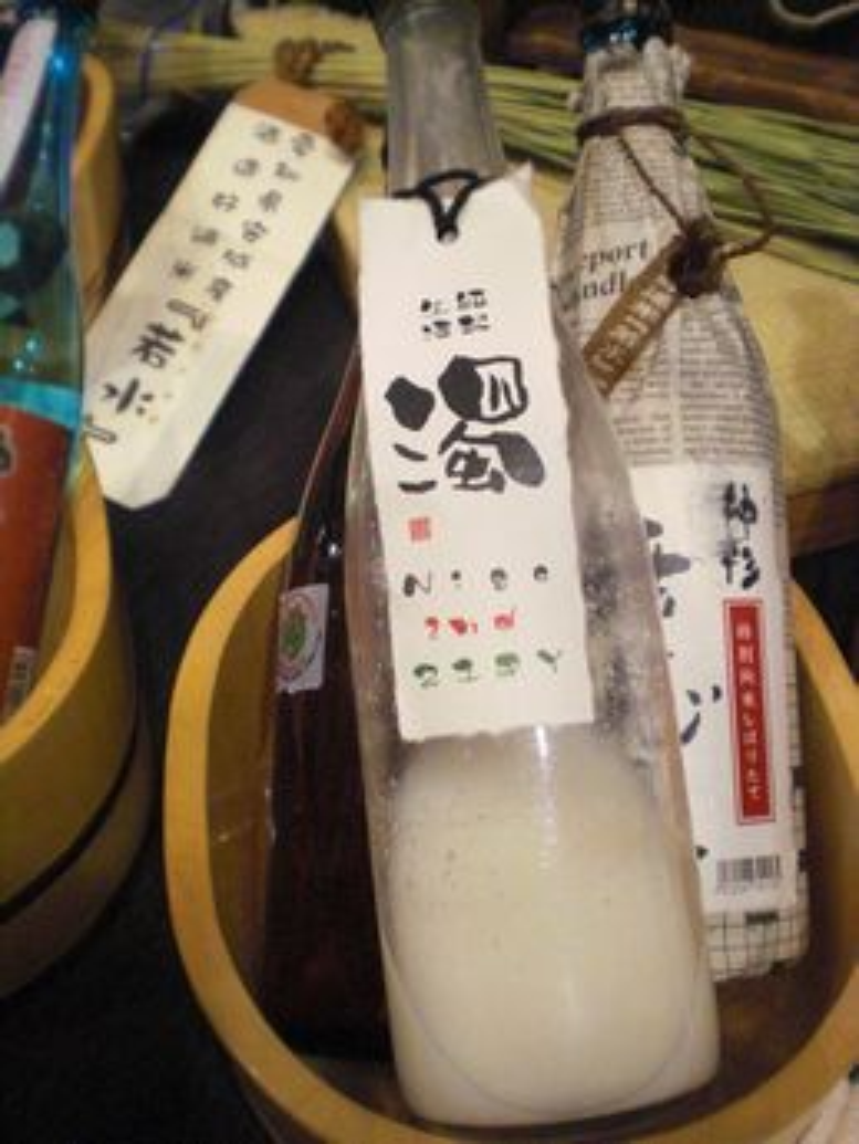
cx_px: 430
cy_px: 572
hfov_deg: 37.7
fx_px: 1257
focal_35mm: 38
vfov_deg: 49.0
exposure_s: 1/80
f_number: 3.1
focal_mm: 6.3
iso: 800
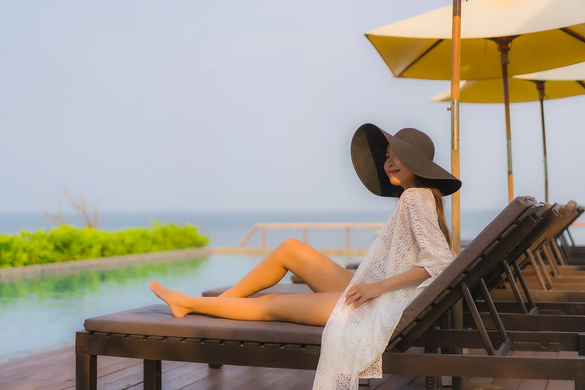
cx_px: 292
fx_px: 894
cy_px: 195
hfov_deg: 36.2
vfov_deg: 24.6
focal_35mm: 55
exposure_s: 1/2000
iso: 100
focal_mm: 55
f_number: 1.8
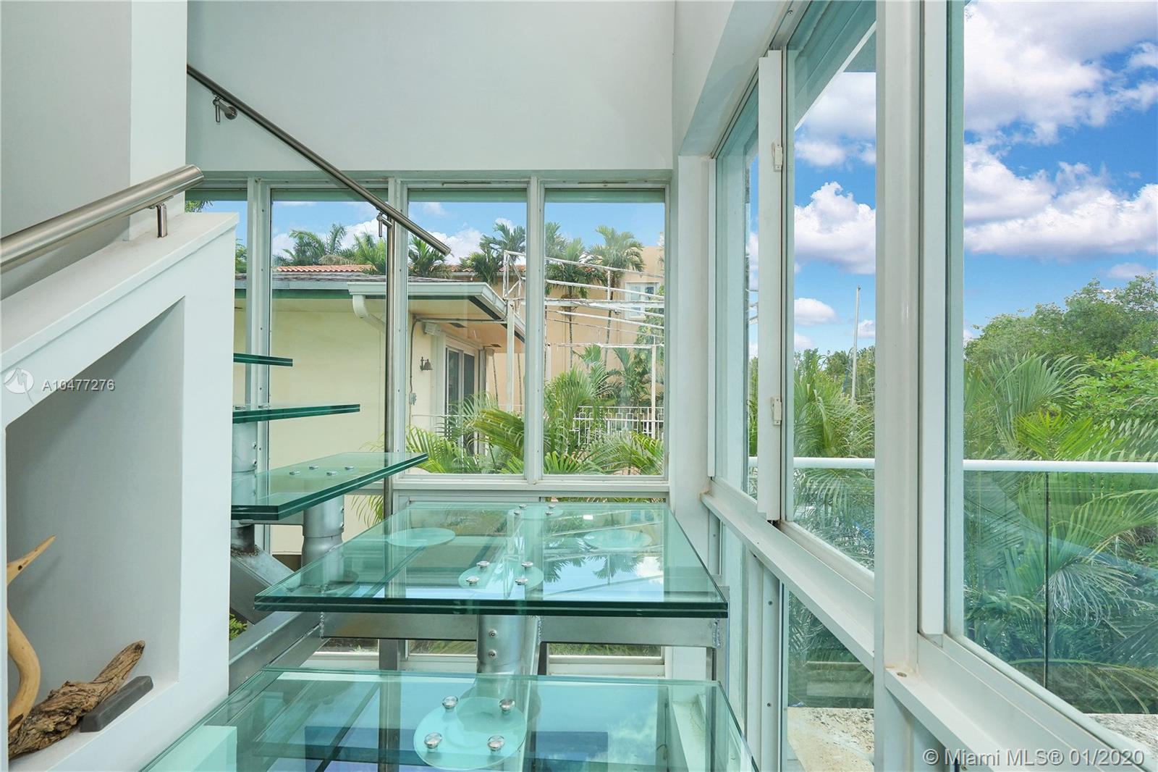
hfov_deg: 96.7
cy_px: 386
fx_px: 515
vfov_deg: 73.7
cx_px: 579
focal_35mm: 16
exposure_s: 1/200
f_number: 11
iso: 400
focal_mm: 16
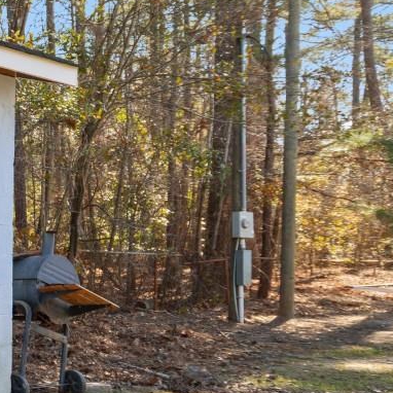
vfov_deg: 31.5
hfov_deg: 21.7
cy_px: 246
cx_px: -296
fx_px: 694
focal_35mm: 54
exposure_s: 1/40
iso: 100
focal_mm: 10
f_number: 4.5
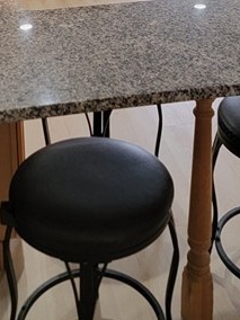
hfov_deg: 22.6
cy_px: -44
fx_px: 601
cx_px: 101
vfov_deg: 27.0
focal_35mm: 65
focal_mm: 6.7
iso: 250
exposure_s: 1/120
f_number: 1.8
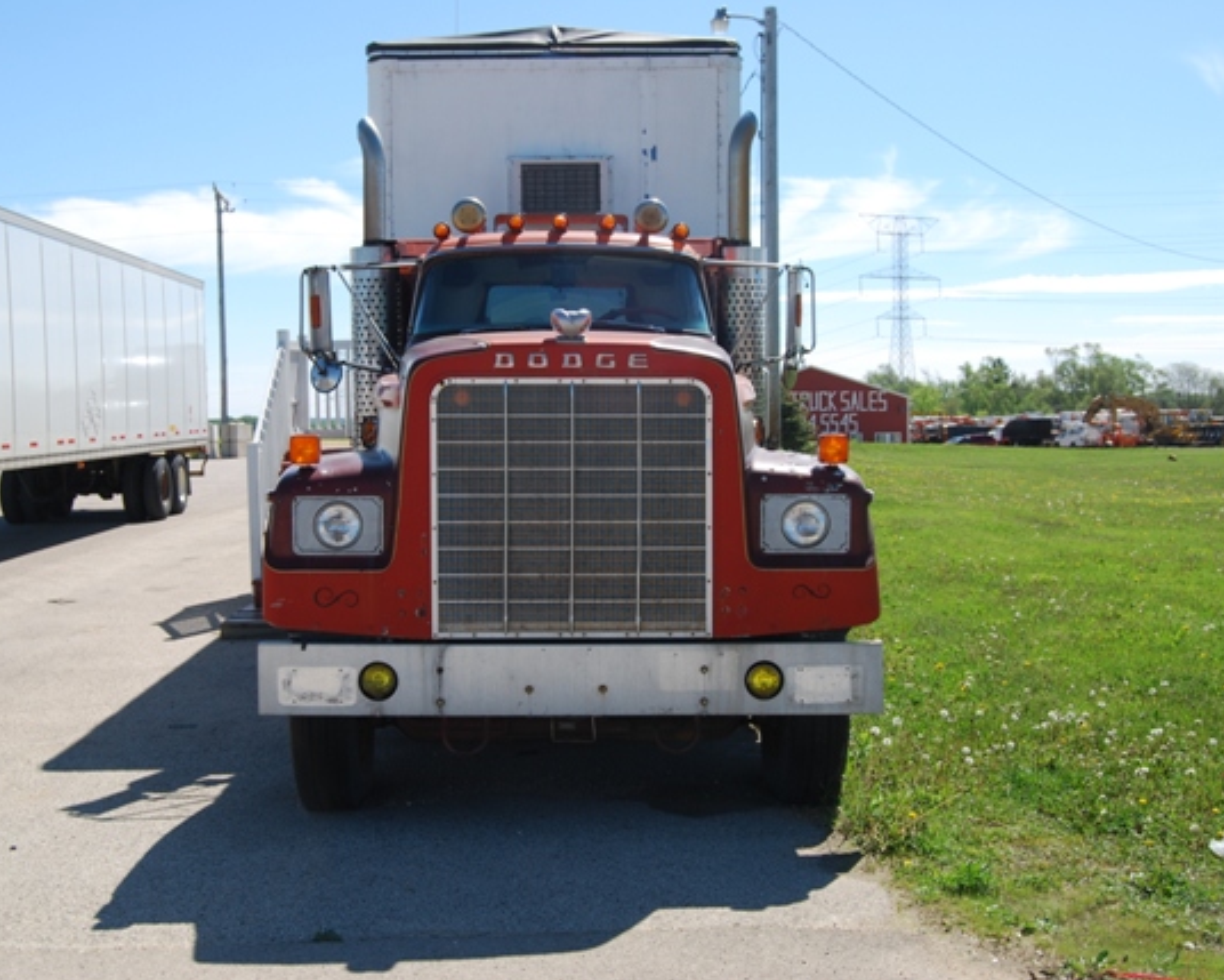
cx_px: 553
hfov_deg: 44.7
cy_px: 488
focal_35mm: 41
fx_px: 1486
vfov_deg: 36.5
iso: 100
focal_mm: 24
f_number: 7.1
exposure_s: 1/200
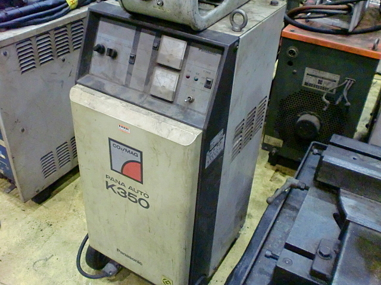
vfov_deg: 40.7
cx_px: 190
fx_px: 385
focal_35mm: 35
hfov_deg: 52.6
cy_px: 142
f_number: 3.1
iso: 1000
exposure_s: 1/60
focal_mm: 6.3
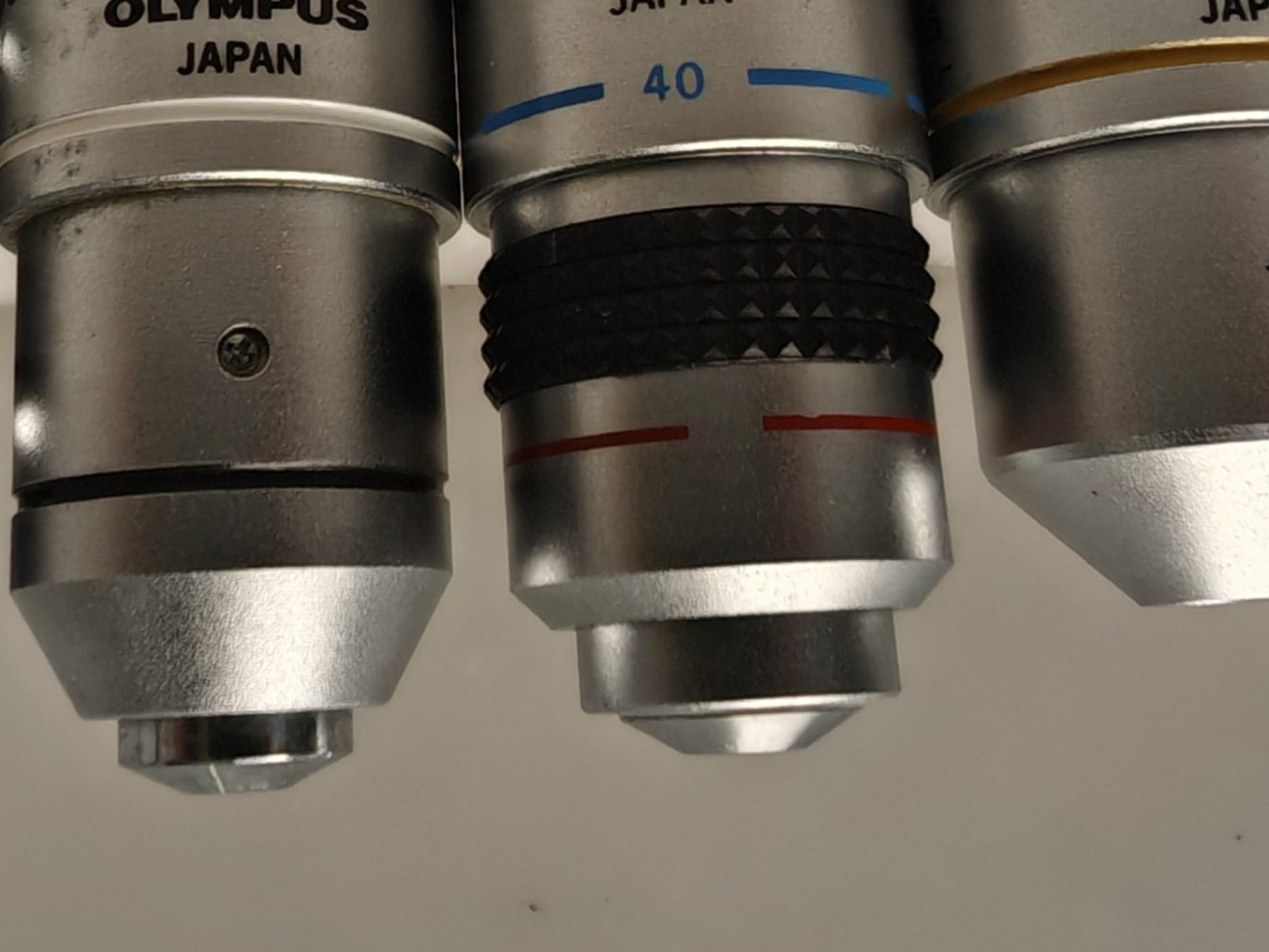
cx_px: 512
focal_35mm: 51
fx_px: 1869
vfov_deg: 28.2
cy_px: 256
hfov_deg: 37.4
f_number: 2
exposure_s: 1/50
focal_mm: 1.82
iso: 100
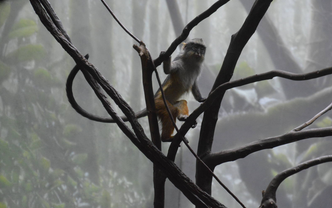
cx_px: 165
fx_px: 1529
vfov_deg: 7.8
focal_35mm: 169
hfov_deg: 12.4
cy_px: 100
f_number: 5.6
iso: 3200
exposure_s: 1/250
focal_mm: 110
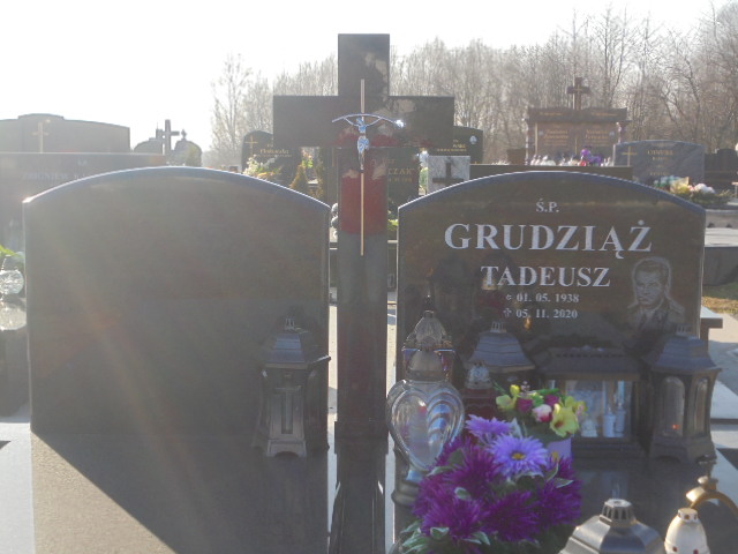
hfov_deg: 38.9
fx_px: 1045
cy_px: 277
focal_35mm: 49
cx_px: 369
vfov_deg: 29.7
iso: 100
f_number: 4.8
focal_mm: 8.9
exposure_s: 1/250
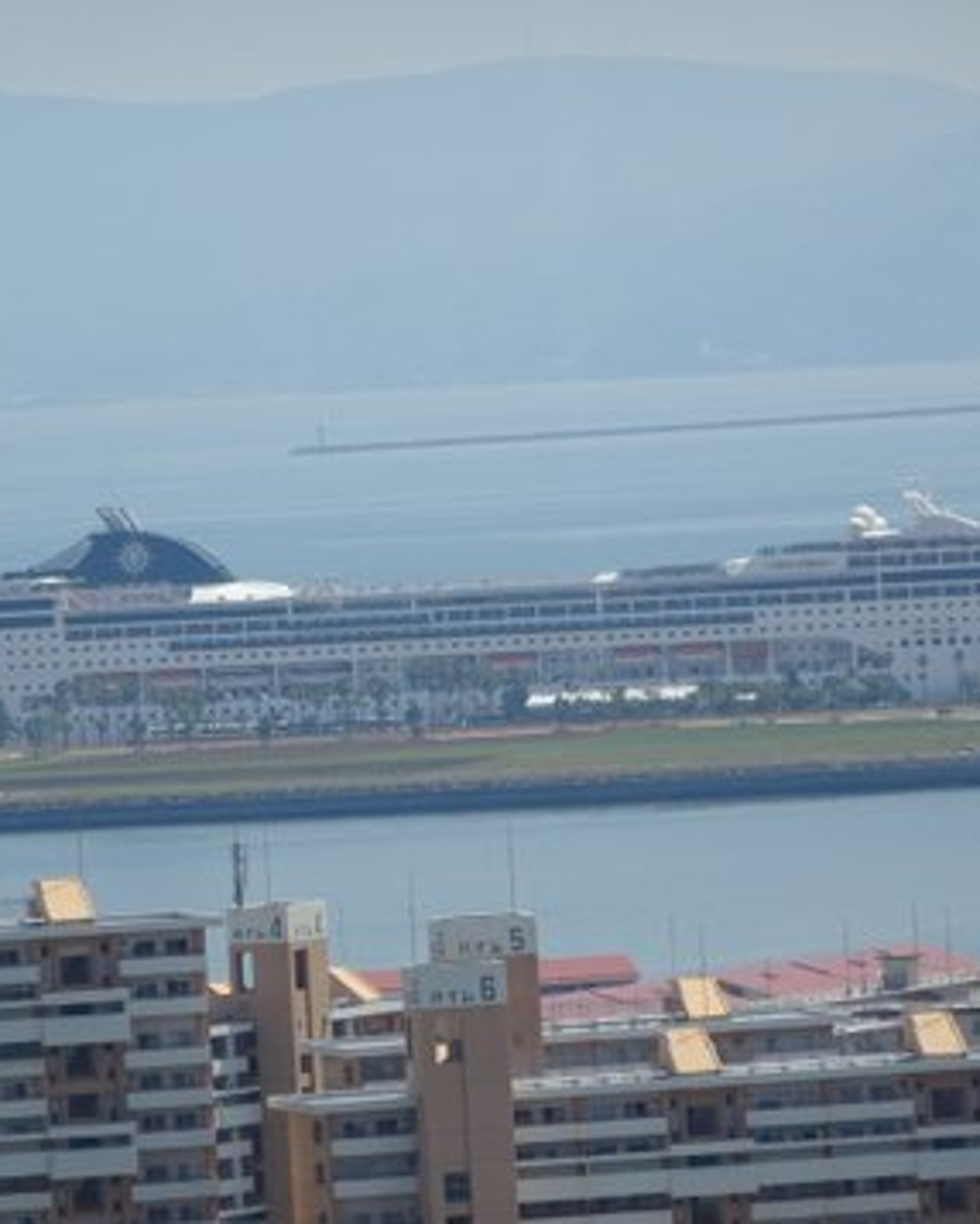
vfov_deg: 4.5
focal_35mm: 426
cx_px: 452
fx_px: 15432
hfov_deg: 3.6
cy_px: 614
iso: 80
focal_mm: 55.52
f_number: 6.3
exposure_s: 1/400
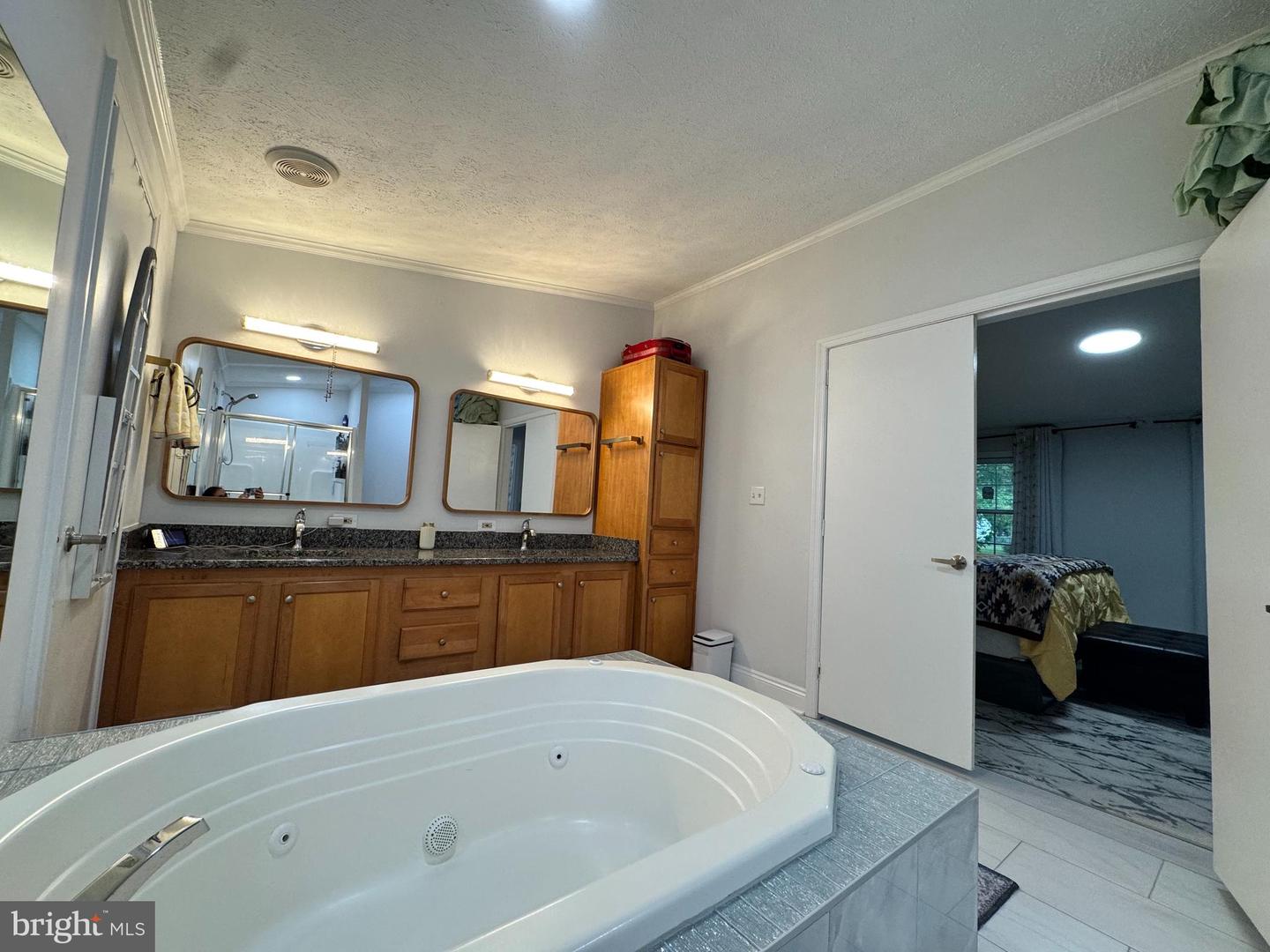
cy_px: 476
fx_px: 514
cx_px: 635
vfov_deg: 85.7
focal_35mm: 14
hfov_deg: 102.1
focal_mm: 2.22
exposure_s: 1/120
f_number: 2.2
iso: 160
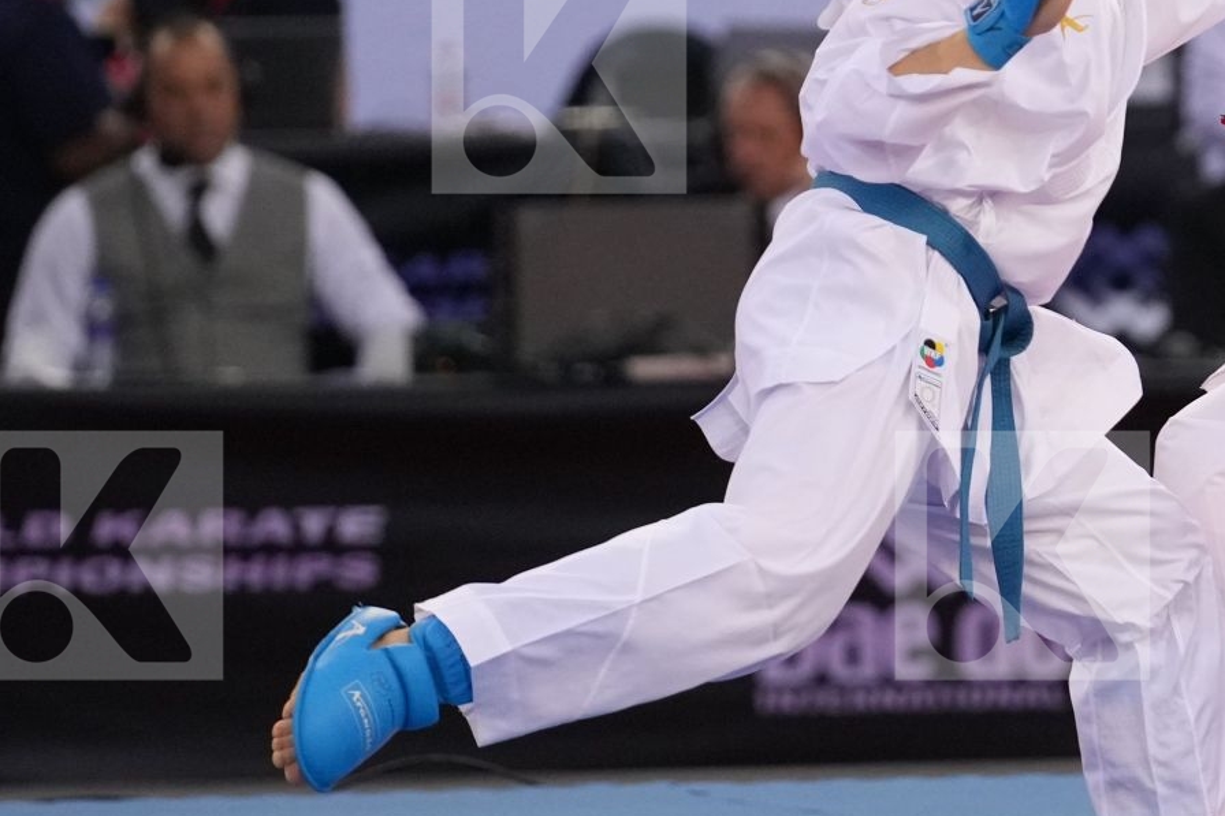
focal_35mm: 603
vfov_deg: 2.3
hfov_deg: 3.4
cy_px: 70
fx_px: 20514
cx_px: 1023
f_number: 2.8
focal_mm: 200
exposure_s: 1/1000
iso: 2500
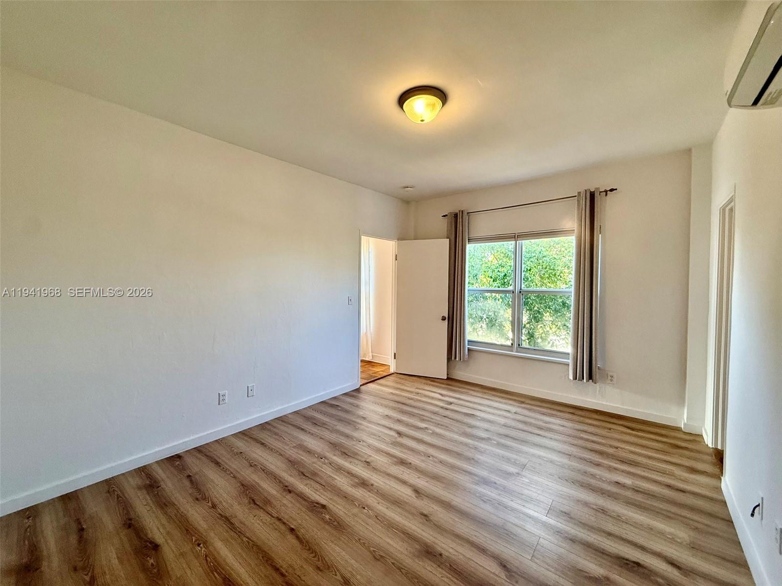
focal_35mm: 14
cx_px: 391
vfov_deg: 85.7
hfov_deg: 102.1
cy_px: 293
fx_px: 316
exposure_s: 1/120
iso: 200
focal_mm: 2.22
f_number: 2.2
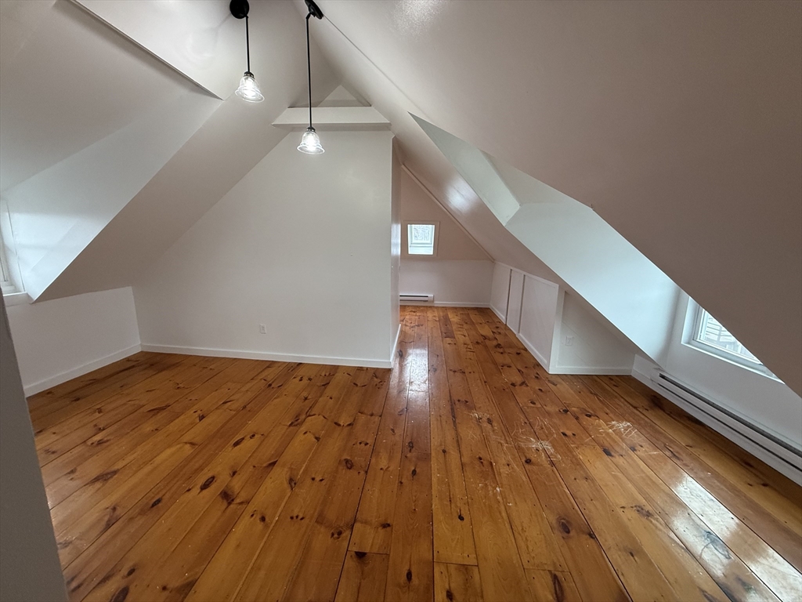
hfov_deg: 102.1
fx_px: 324
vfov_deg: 85.7
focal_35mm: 14
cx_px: 401
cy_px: 301
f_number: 2.2
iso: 250
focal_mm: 2.22
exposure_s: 1/120
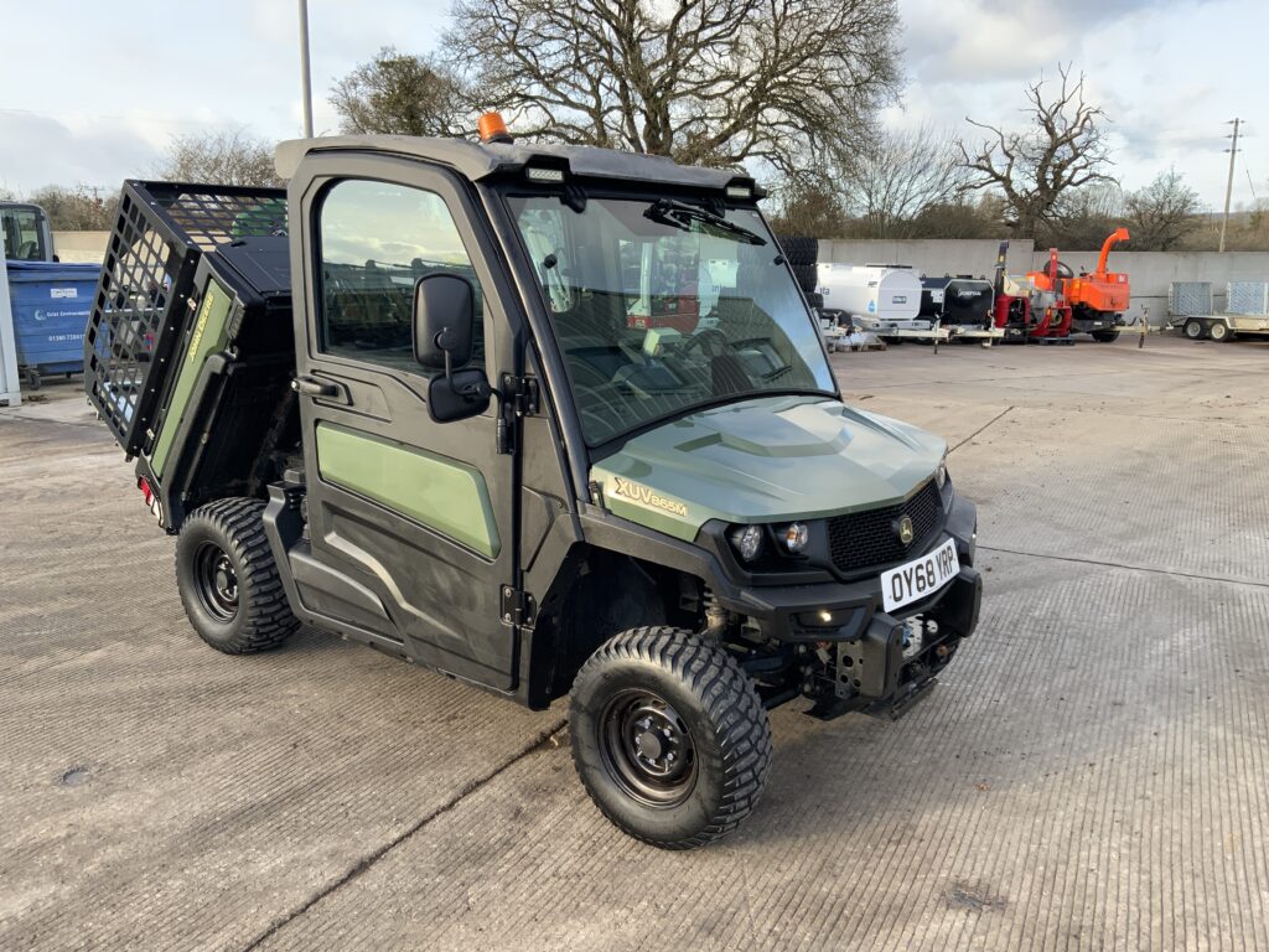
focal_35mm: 29
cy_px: 476
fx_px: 1063
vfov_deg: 48.2
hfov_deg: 61.7
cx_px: 634
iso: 16
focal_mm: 3
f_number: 1.8
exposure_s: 1/192
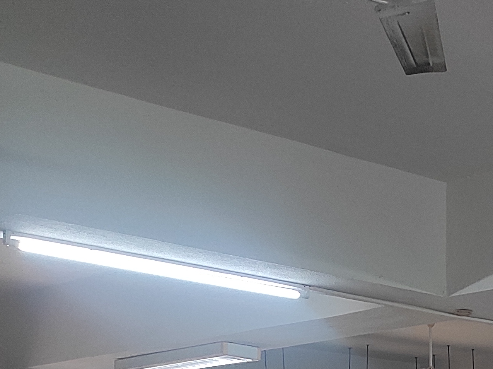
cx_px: 604
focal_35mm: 91
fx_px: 1295
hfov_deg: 20.1
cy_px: 655
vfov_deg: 14.4
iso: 134
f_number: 1.89
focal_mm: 5.43
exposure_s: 1/33
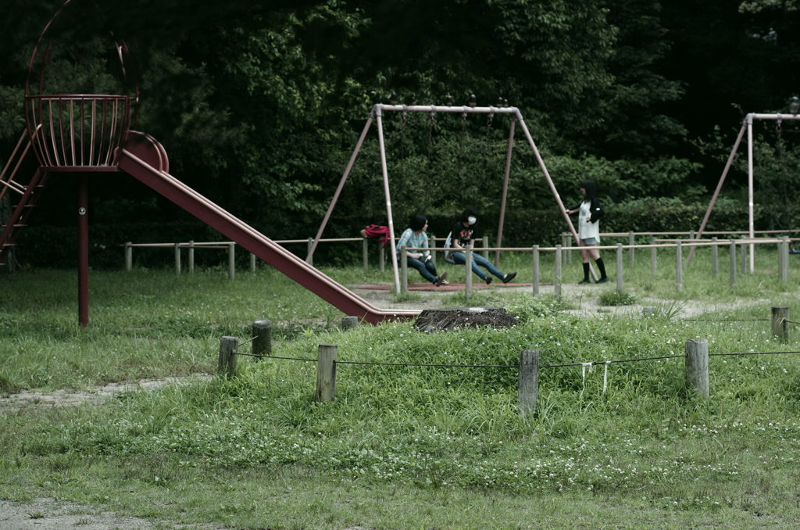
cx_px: 400
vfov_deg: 13.0
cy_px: 265
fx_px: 2328
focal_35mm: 105
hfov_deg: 19.5
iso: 100
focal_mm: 70
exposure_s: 1/320
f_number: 4
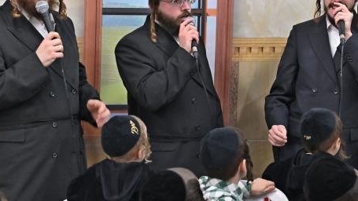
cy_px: -21
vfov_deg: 9.1
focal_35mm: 132
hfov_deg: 16.1
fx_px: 1253
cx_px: 323
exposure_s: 1/200
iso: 640
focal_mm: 56
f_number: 4
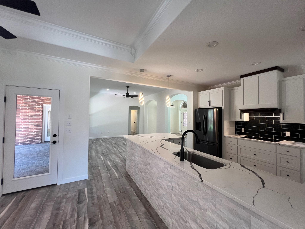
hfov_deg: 106.2
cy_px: 114
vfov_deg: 89.9
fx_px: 115
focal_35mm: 13
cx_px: 152
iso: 250
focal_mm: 1.57
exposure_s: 1/120
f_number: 1.8
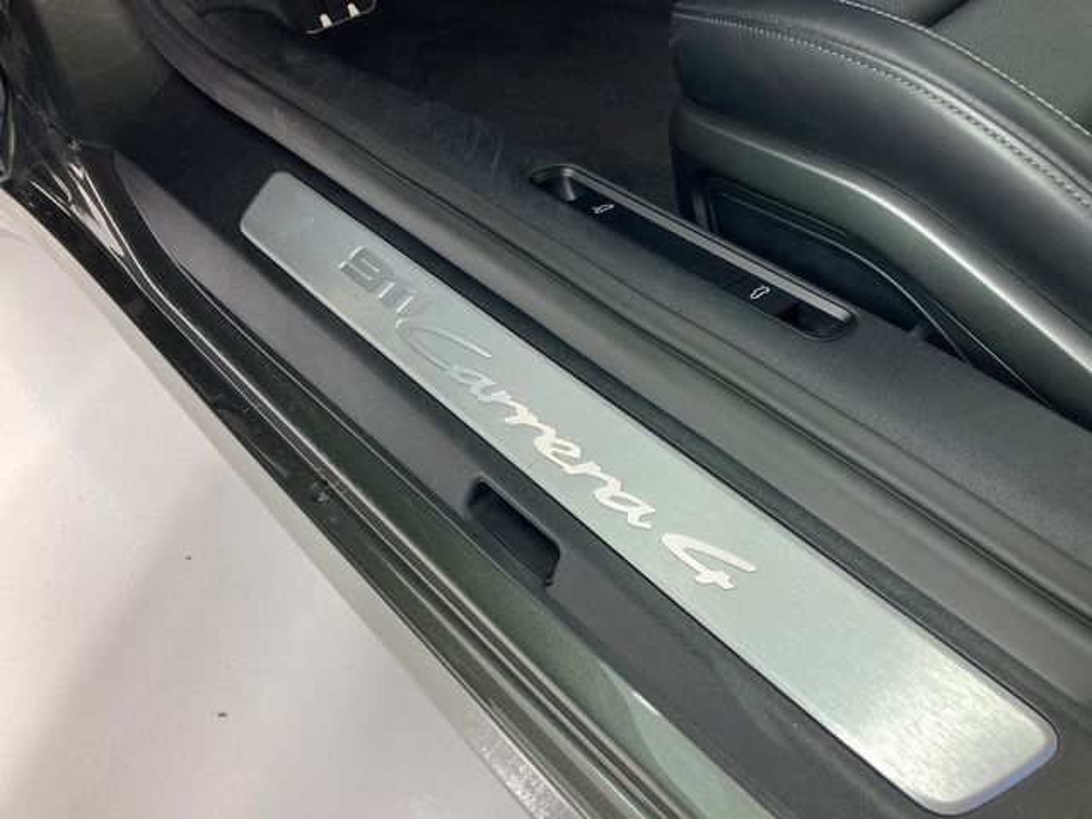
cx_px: 546
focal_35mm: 28
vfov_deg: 49.7
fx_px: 883
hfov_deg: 63.4
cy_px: 410
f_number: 1.8
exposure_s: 1/120
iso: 50
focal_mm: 3.99
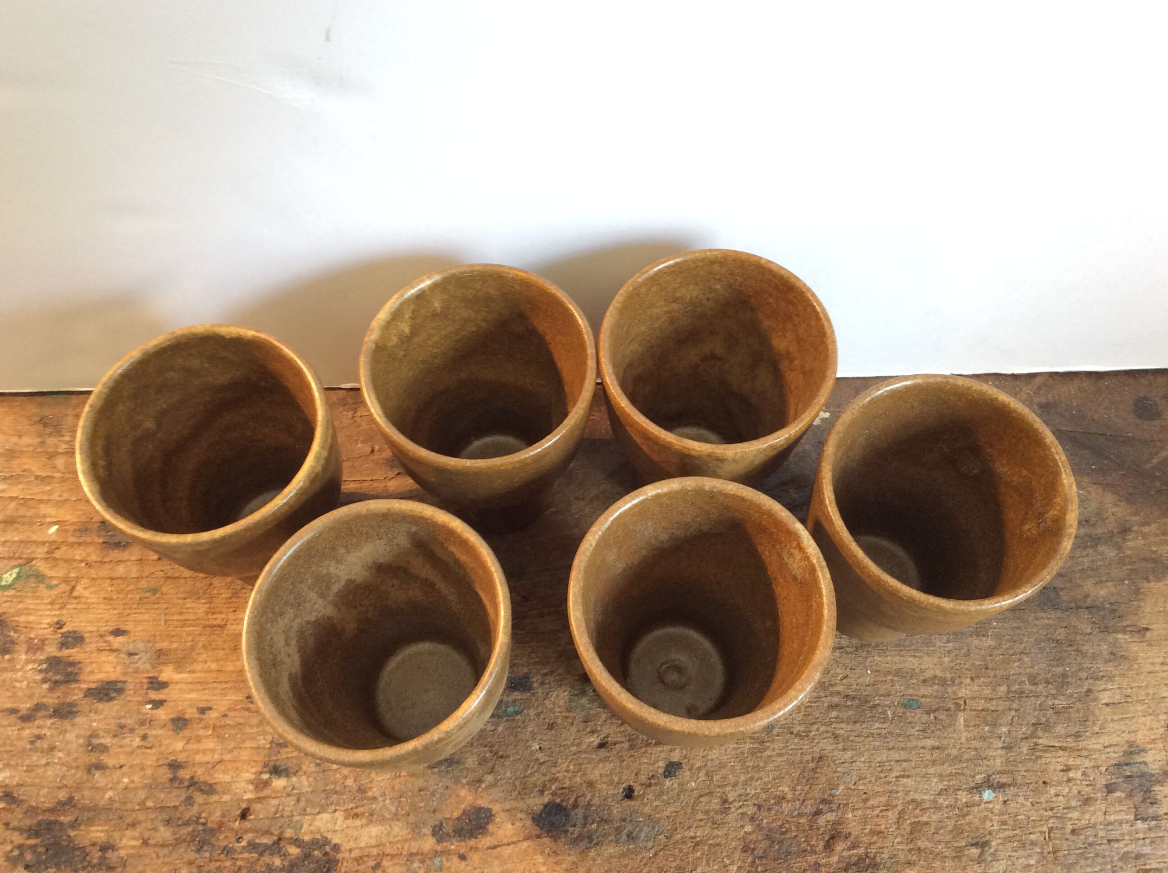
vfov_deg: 44.1
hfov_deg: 56.9
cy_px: 436
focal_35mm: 32
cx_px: 584
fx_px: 1078
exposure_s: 1/25
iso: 80
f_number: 2.4
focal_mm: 3.3
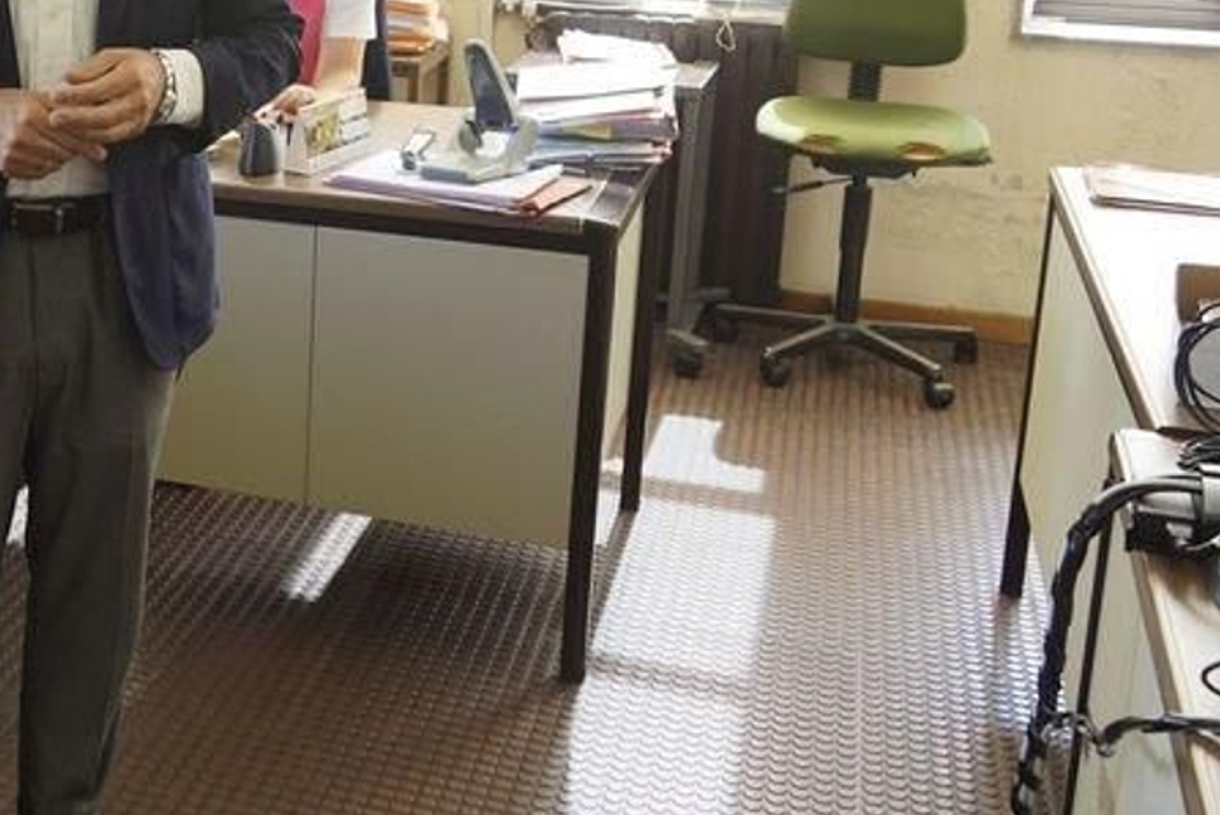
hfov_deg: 33.4
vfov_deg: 24.2
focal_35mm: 55
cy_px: 139
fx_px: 1865
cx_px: 17
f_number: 3.5
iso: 400
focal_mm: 16
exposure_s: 1/80
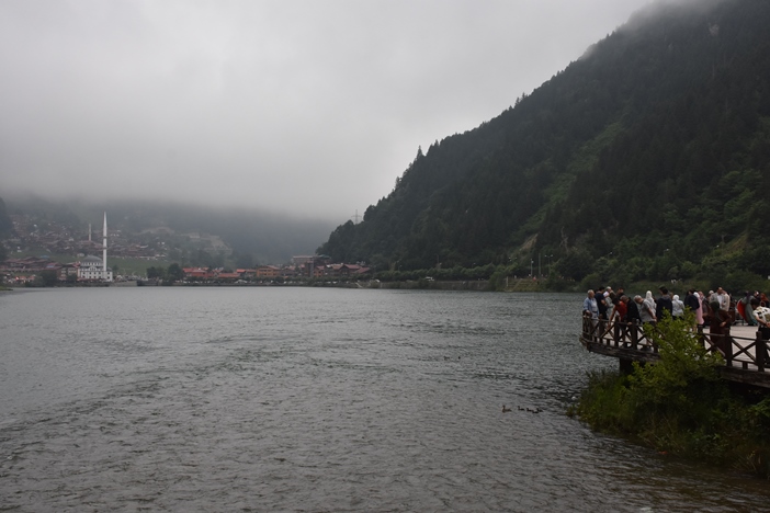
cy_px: 256
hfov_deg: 47.9
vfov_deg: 33.0
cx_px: 385
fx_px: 866
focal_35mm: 40
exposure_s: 1/500
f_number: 8
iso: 800
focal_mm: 27
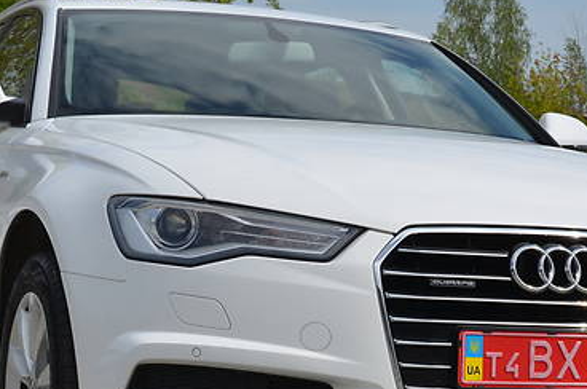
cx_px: 381
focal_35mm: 114
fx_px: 1857
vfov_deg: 11.9
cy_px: 312
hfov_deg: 17.9
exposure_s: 1/250
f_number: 8
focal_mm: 35
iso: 100
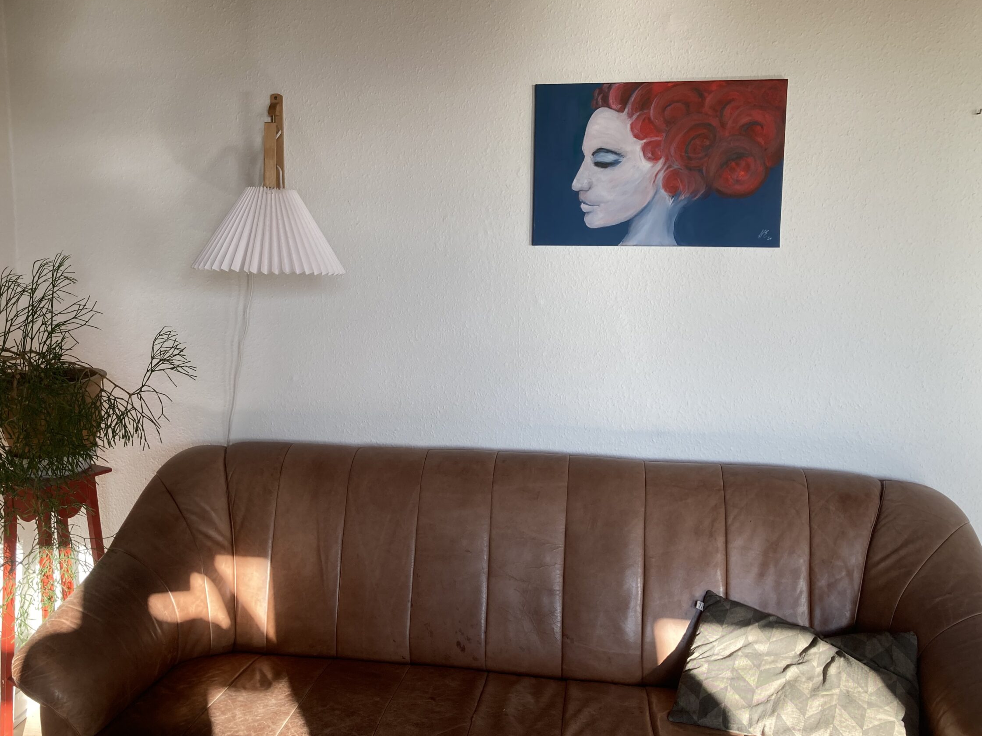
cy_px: 338
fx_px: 908
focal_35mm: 32
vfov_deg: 44.1
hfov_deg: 56.8
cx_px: 456
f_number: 1.8
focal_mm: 3.99
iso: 32
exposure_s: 1/121
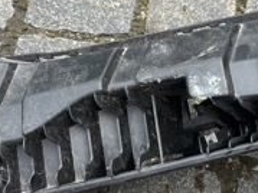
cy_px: 100
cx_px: 174
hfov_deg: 22.7
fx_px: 641
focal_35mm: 86
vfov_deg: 17.1
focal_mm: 6.86
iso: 80
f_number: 1.78
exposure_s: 1/767
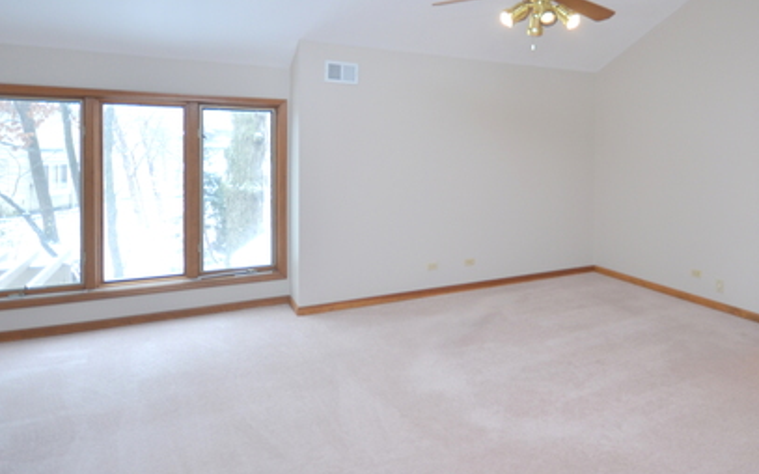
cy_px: 159
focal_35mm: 24
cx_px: 518
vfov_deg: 50.1
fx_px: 496
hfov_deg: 72.1
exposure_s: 1/60
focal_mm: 10
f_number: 4
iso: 400
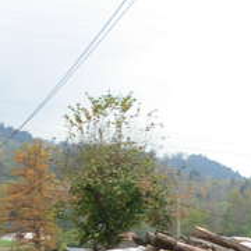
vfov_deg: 15.2
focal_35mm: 112
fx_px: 919
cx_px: 162
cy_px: 277
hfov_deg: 15.5
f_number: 2.9
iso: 79
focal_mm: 6.3
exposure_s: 1/108
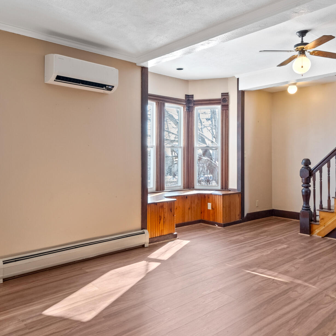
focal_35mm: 27
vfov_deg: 59.0
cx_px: 150
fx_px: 297
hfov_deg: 58.9
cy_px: 156
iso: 500
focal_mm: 8.9
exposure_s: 1/4
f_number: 8
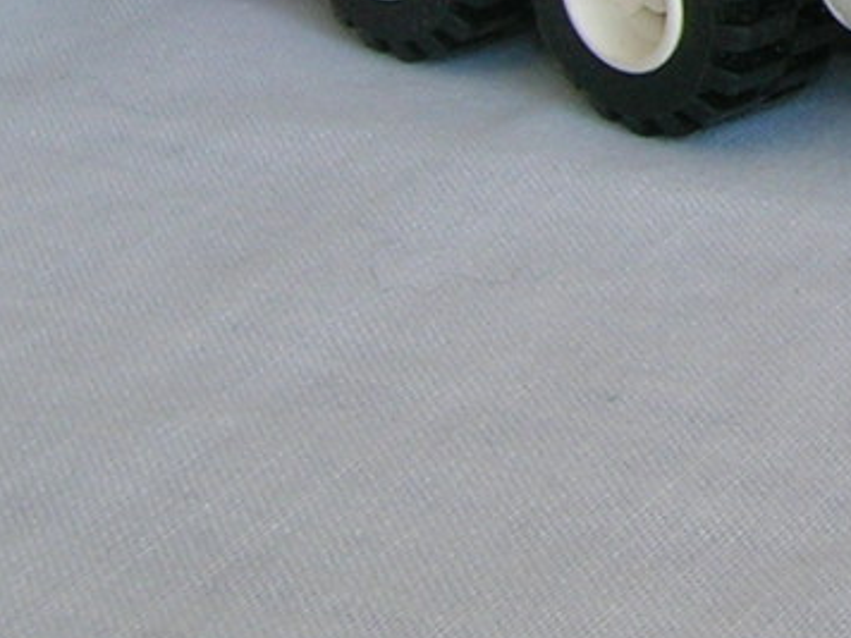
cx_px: 1334
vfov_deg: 9.4
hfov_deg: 12.2
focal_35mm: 153
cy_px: -325
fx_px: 3761
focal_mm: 5.7
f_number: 4.9
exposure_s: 1/30
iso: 50
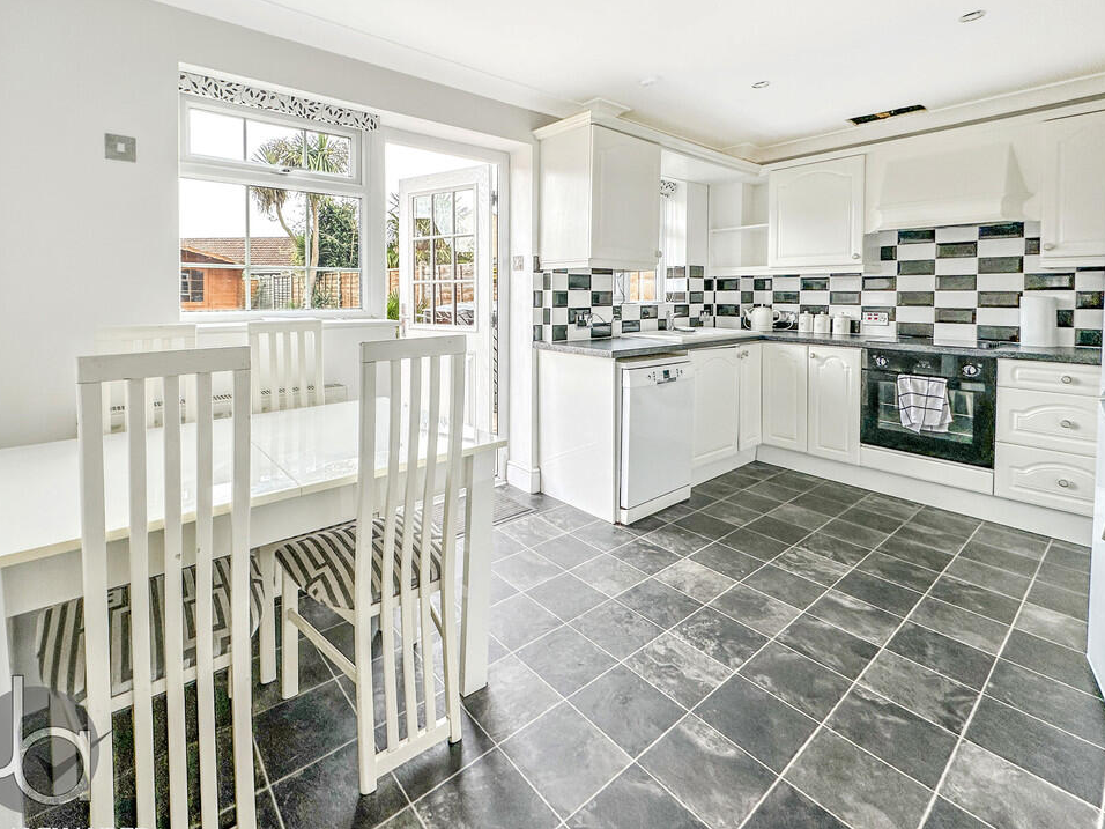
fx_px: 479
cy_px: 423
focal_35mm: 15
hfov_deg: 98.1
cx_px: 519
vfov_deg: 81.7
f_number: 2.2
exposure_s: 1/99
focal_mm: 2.22
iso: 80
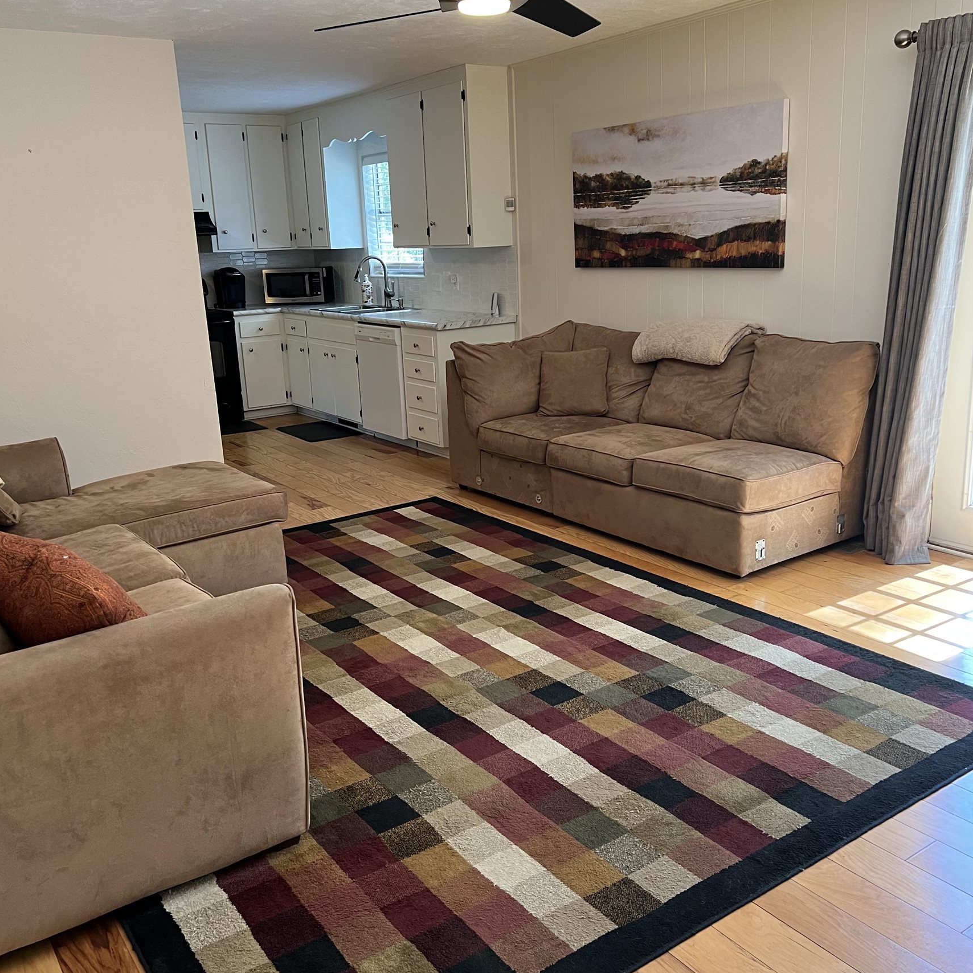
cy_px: 473
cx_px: 482
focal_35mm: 31
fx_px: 986
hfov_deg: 52.5
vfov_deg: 52.5
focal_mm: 5.7
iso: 80
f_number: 1.5
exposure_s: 1/60
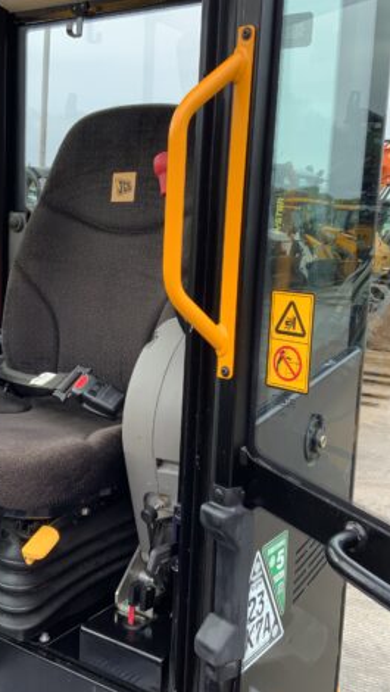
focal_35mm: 43
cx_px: 143
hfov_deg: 27.7
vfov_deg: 47.3
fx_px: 789
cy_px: 352
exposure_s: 1/175
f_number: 1.8
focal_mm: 3
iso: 16
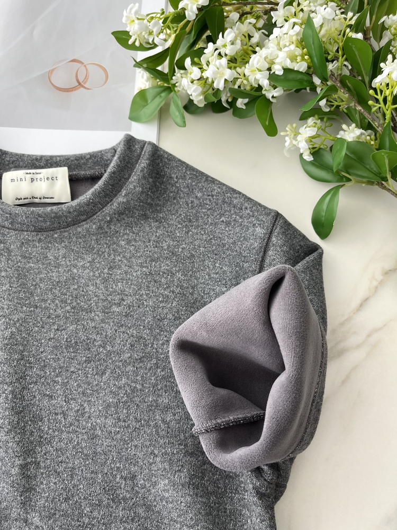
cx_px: 198
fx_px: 398
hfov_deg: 53.1
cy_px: 265
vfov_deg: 67.3
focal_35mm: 26
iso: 50
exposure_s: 1/121
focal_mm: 5.1
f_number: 1.6
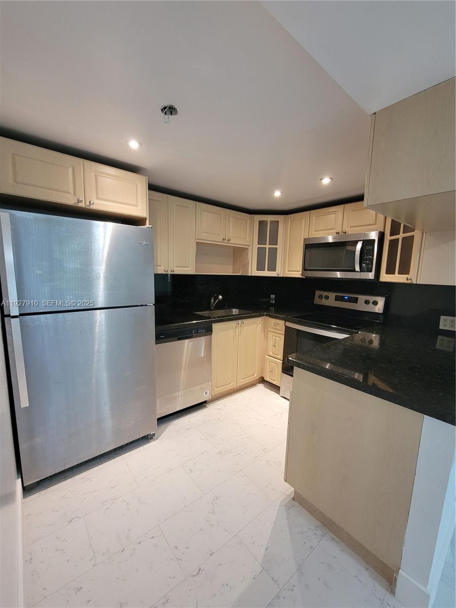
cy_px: 304
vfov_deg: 106.2
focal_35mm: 13
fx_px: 228
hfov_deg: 89.9
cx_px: 228
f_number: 2.2
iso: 400
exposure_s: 1/60
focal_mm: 2.2
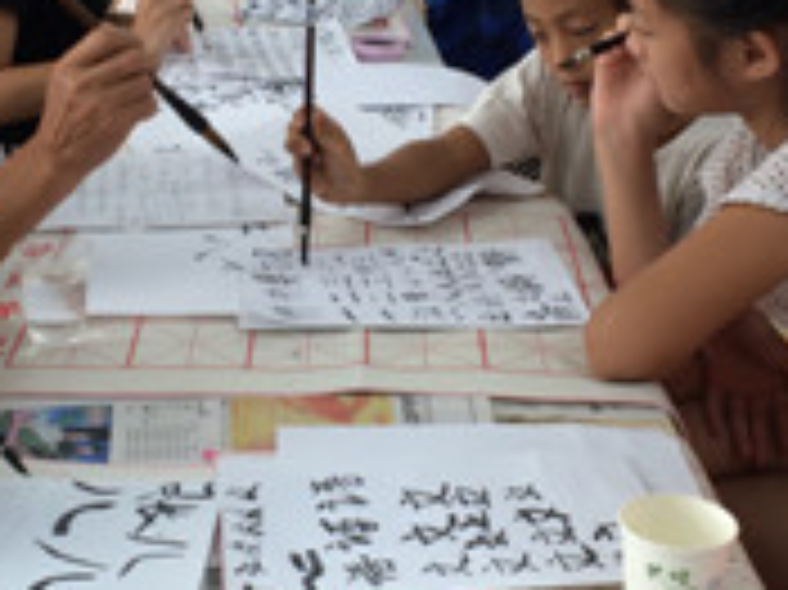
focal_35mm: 83
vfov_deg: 17.7
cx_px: 338
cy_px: 200
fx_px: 1888
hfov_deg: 23.6
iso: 40
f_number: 2.2
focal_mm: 4.15
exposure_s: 1/50
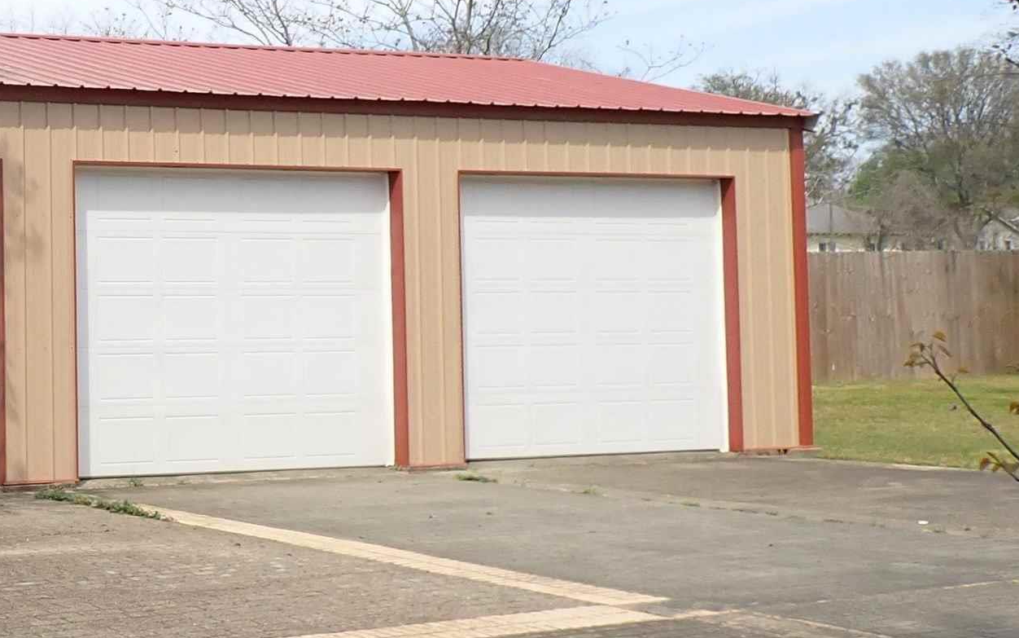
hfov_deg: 27.7
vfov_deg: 20.0
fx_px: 1805
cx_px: -199
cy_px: 223
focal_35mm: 65
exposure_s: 1/1000
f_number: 2.8
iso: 100
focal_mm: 4.5
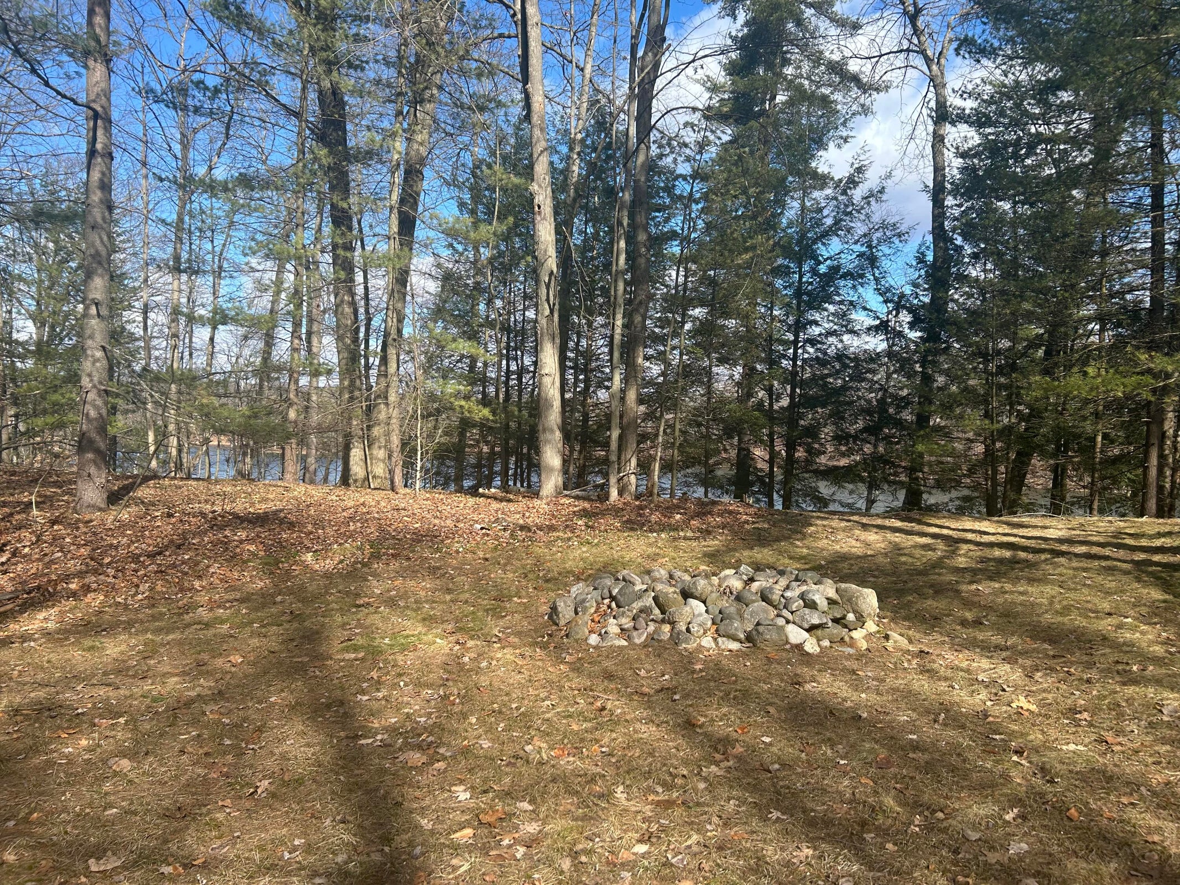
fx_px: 886
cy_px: 442
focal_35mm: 26
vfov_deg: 53.1
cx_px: 590
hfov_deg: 67.3
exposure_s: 1/1751
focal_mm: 5.7
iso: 50
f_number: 1.5
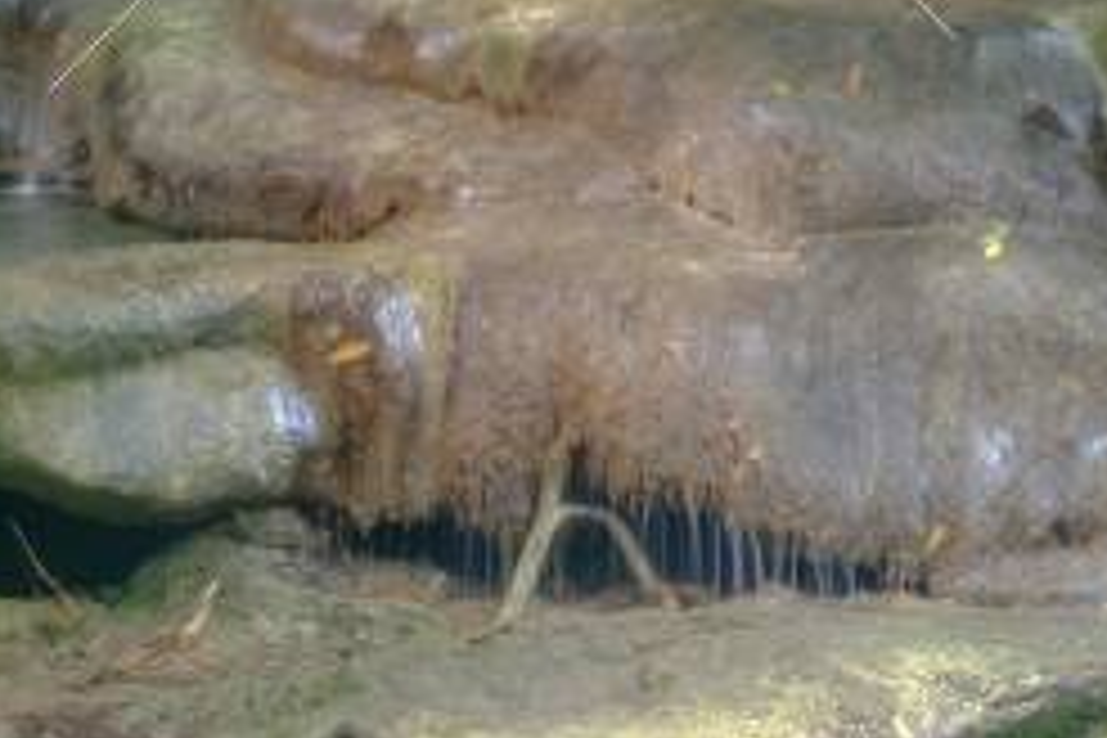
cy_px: 248
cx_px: 526
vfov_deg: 12.3
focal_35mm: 111
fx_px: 3413
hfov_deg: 18.4
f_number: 18
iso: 200
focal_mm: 14
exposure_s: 4
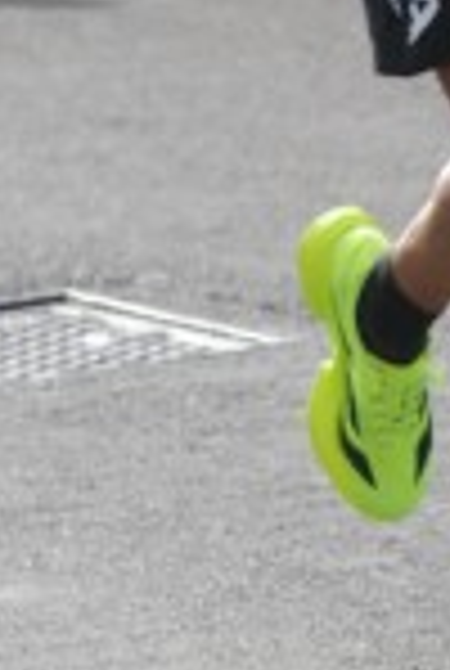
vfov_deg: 2.7
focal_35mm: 753
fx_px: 14053
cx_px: 641
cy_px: -315
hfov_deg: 1.8
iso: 1000
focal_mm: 125
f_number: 5.6
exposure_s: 1/800
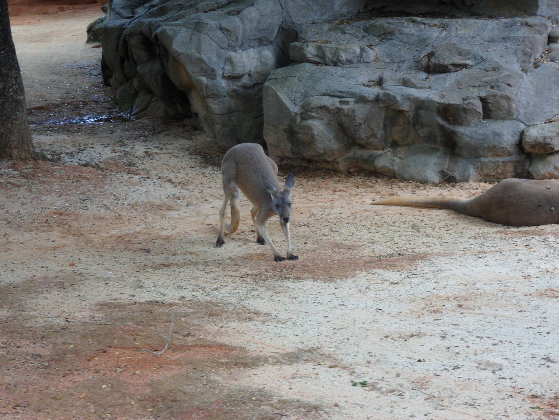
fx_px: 1696
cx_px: 280
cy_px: 210
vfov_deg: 14.1
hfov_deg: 18.7
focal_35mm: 105
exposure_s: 1/45
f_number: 5.3
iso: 100
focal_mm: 17.7
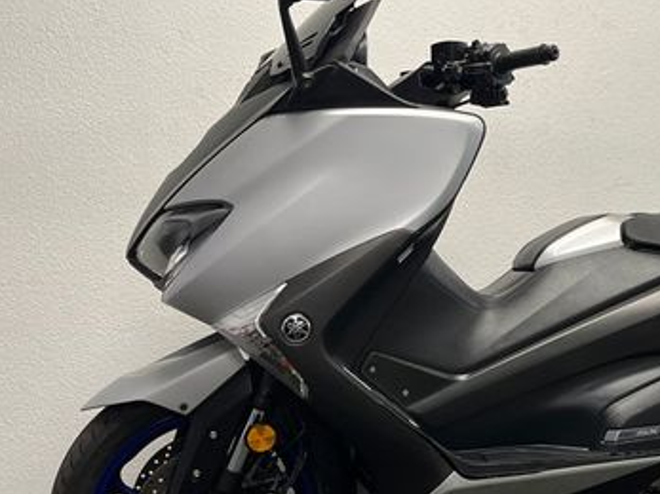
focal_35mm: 48
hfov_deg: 38.8
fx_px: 915
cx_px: 485
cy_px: 285
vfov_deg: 30.2
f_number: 1.6
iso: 125
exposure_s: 1/100
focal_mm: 5.1
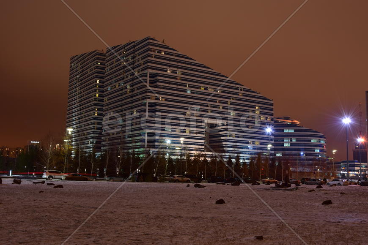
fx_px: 399
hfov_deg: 49.6
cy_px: 122
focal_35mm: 39
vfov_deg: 34.2
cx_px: 184
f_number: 11
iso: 100
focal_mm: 26
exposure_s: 5
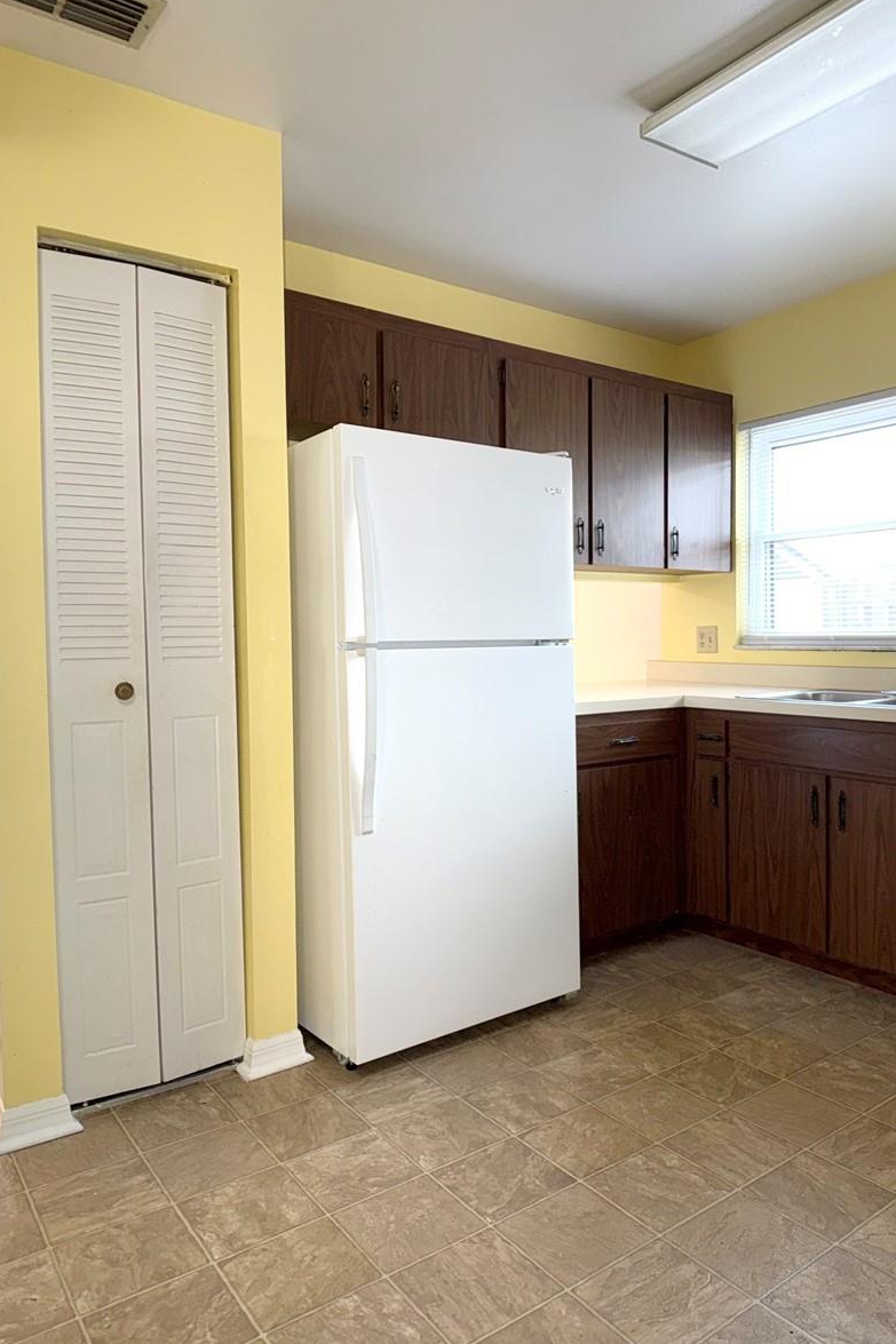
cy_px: 671
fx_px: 1270
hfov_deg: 38.7
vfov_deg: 55.8
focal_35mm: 34
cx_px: 533
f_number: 1.78
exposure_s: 1/20
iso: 100
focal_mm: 6.76
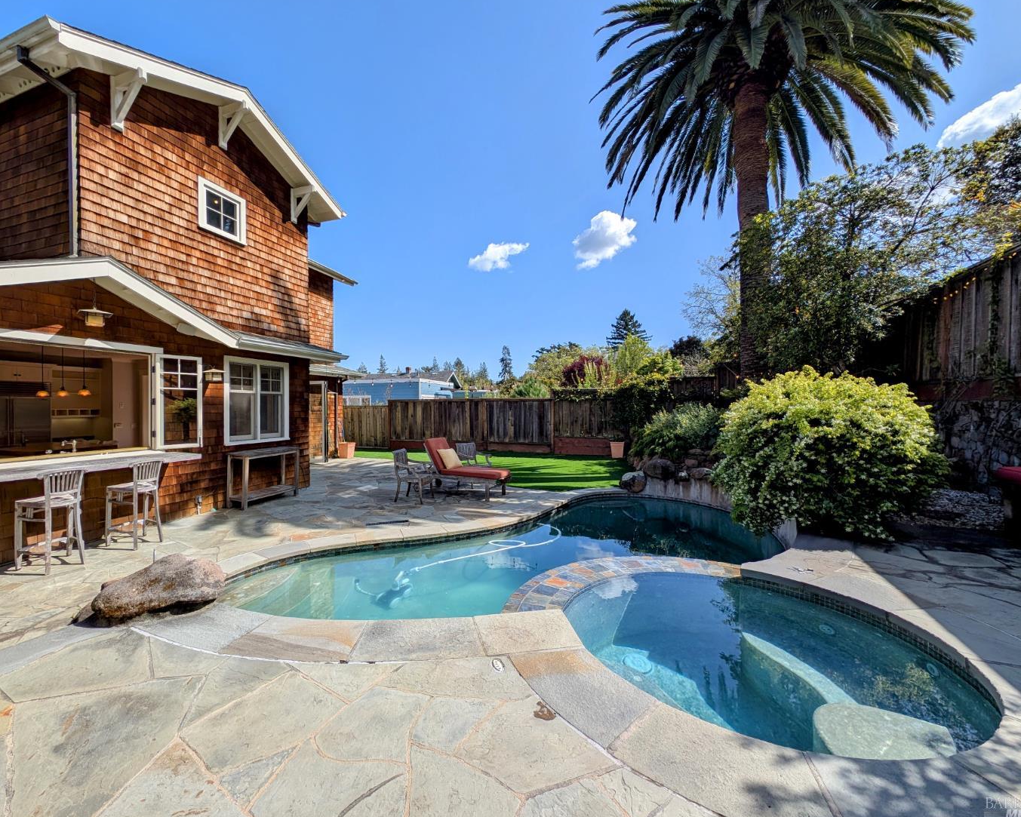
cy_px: 404
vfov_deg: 92.2
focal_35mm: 13
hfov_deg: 104.7
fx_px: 393
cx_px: 481
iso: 37
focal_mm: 2.23
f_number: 1.95
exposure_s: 1/1953
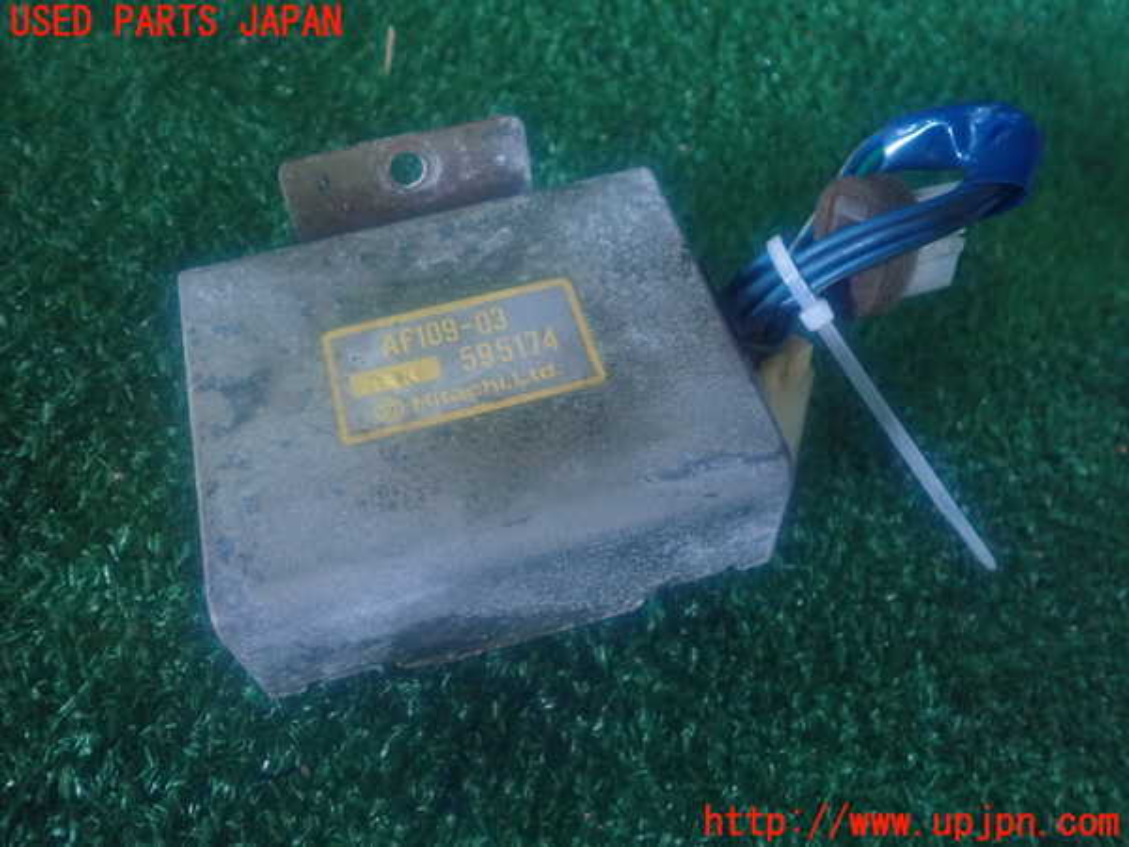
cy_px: 424
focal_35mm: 30
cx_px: 564
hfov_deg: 60.0
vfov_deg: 46.8
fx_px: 978
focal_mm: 5.5
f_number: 2.3
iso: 800
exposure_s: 1/60
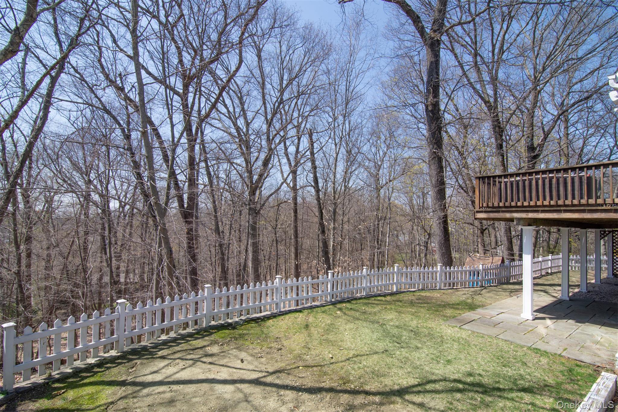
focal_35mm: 16
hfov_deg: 95.0
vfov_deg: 72.0
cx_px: 309
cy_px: 206
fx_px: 283
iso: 400
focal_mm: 11
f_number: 13
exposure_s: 1/320
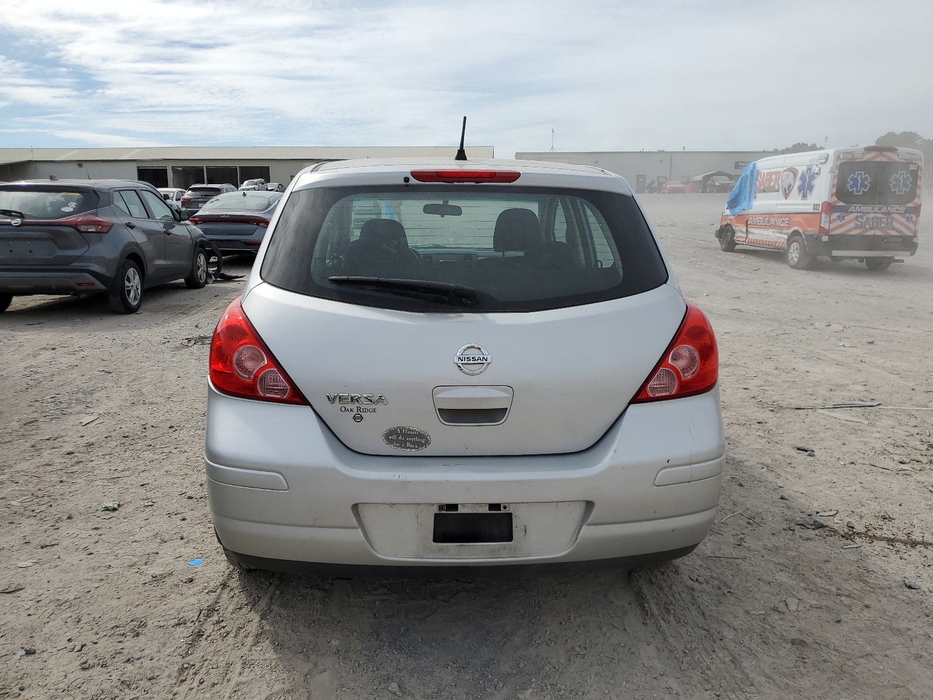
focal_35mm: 26
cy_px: 350
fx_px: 701
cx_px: 466
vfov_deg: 53.1
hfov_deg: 67.3
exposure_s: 1/5000
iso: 50
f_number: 1.5
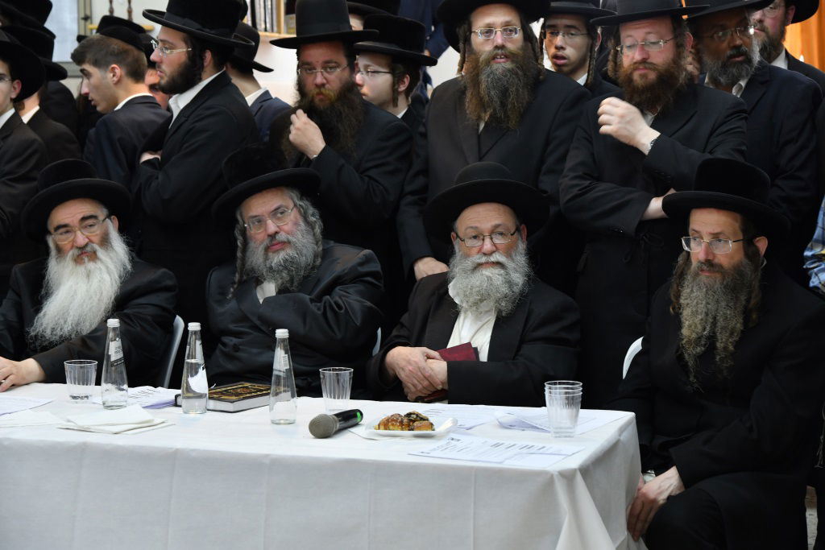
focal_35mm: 75
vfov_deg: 18.2
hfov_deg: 27.0
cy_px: 275
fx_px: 1719
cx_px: 412
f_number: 5.6
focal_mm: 75
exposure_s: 1/125
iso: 1000
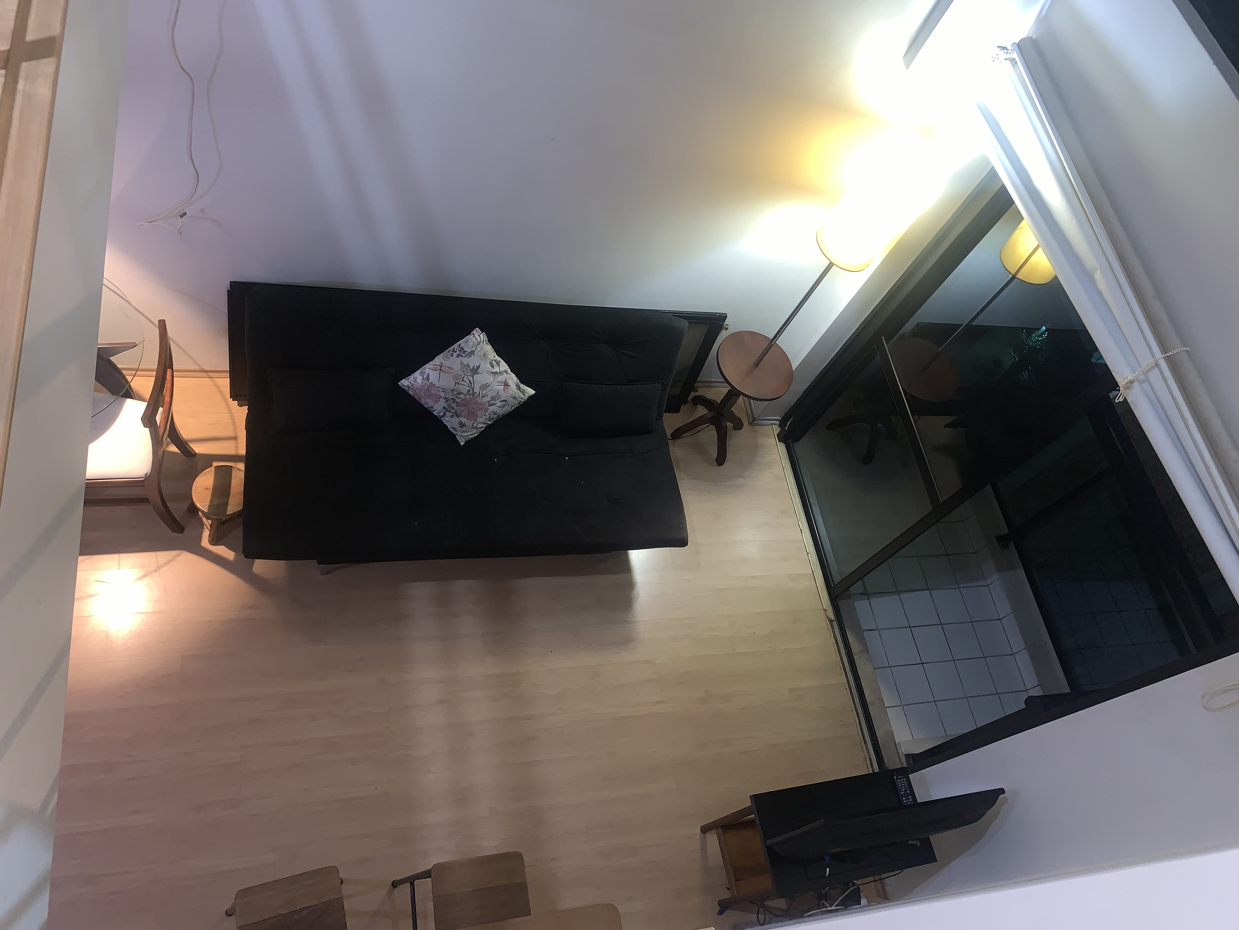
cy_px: 465
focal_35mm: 26
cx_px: 620
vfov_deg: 53.1
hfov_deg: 67.3
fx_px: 931
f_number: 1.8
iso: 50
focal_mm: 4.25
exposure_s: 1/6
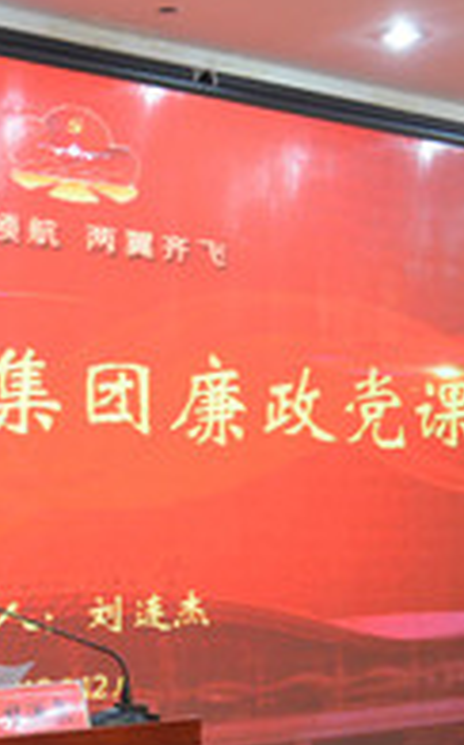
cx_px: -76
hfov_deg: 13.1
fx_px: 1974
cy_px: 576
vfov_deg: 21.2
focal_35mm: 97
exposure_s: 1/30
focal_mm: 25
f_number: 4
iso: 1800
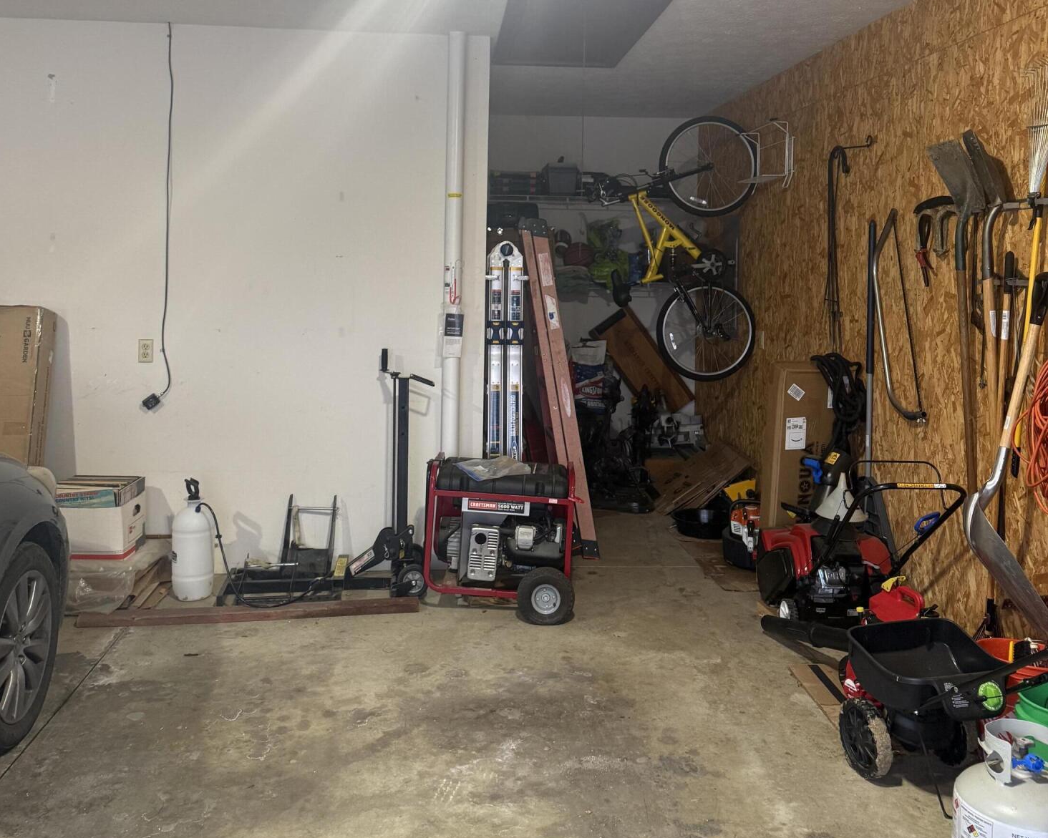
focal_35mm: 32
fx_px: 992
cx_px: 512
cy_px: 269
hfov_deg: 55.7
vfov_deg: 45.0
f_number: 1.78
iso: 250
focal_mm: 6.76
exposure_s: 1/60
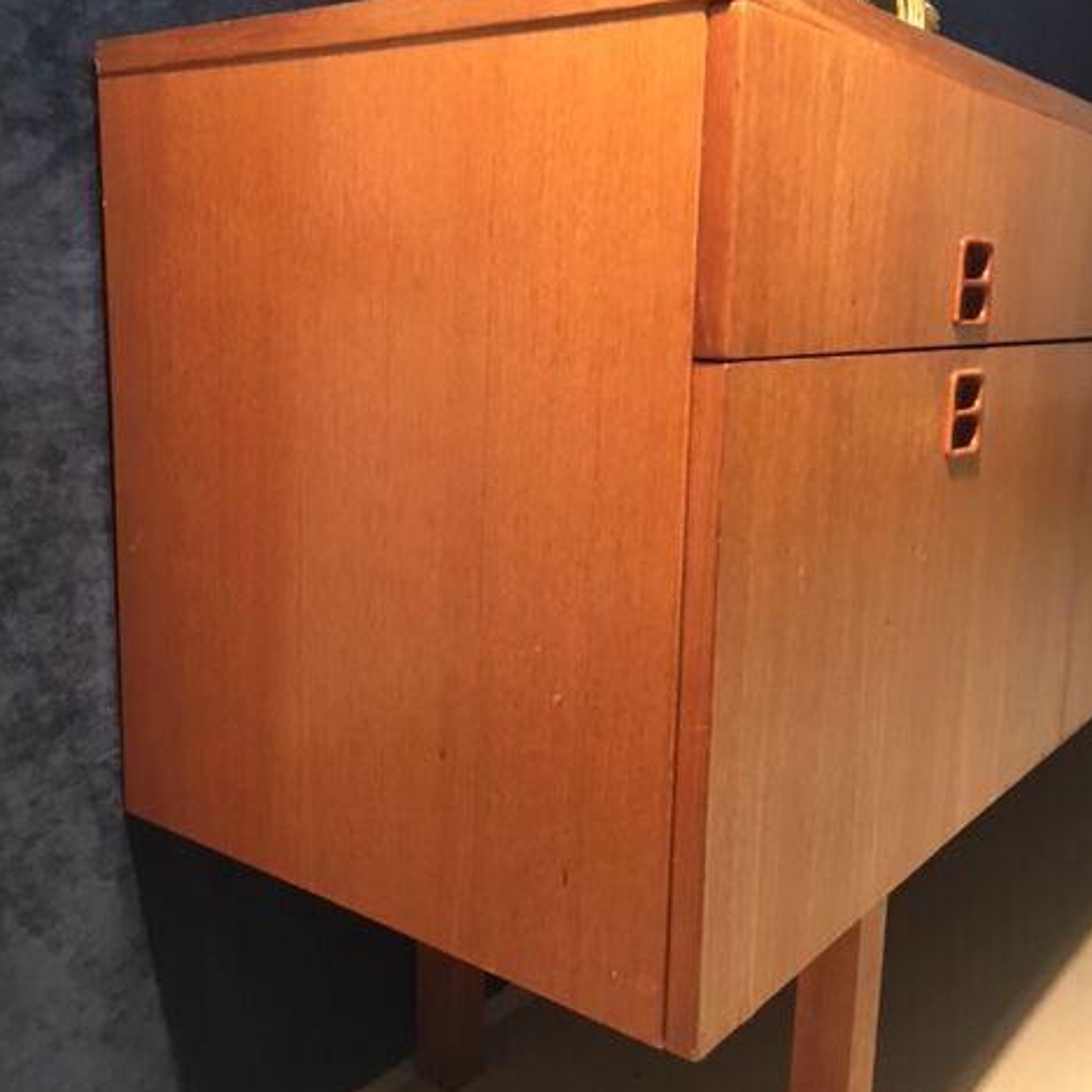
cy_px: 505
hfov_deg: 47.2
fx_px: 1249
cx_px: 554
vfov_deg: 47.2
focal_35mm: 35
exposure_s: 1/17
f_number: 2.2
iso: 250
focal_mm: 4.15
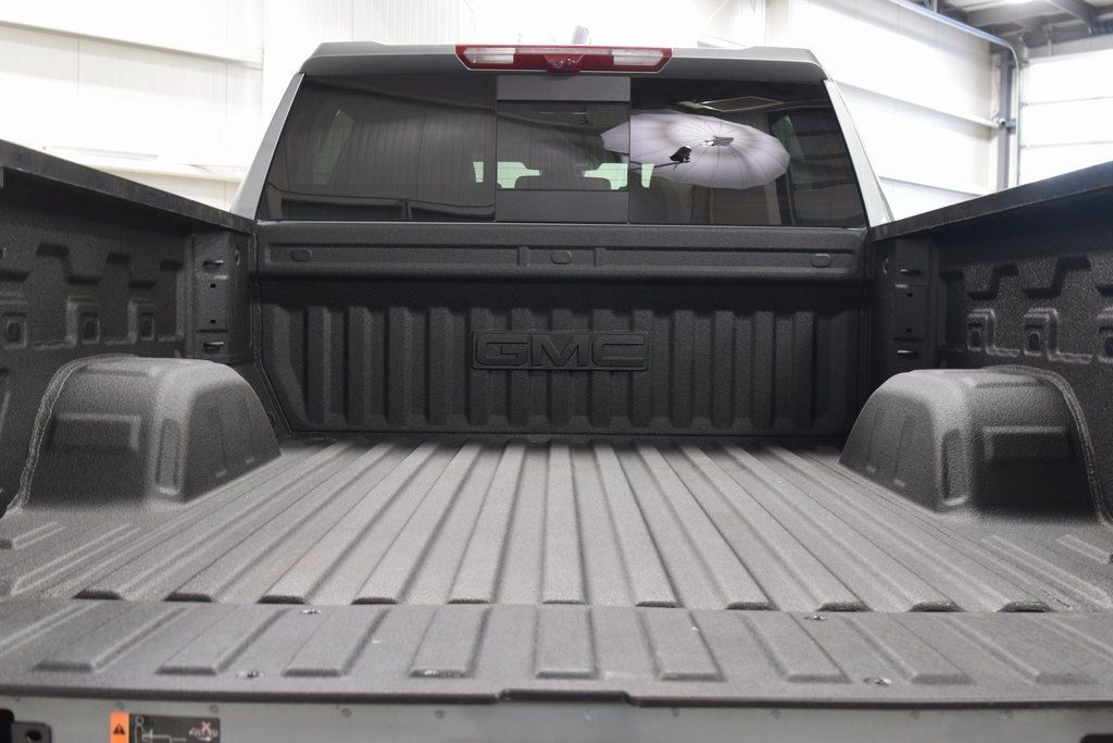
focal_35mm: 36
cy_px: 372
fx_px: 1113
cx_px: 556
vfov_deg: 36.9
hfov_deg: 53.1
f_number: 6.3
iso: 1100
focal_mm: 24
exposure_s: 1/15
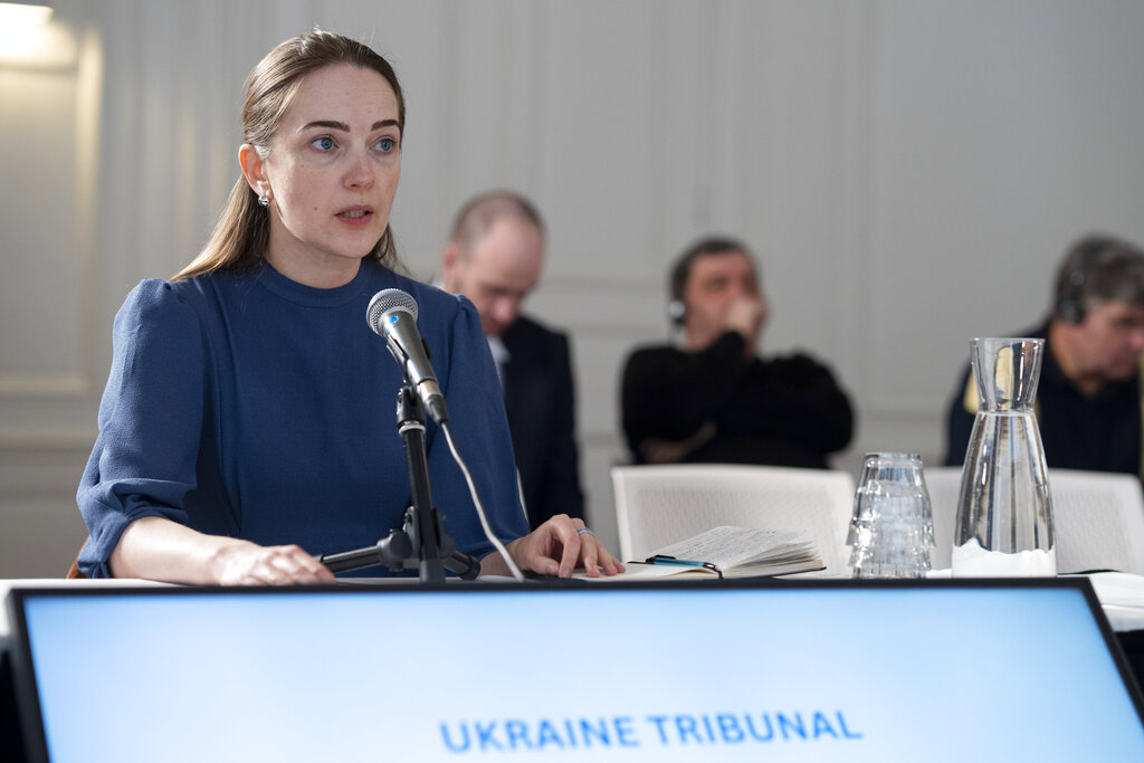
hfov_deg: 23.9
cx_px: 572
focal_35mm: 85
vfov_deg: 16.1
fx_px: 2701
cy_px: 382
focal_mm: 85
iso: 1250
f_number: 2.5
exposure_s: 1/160
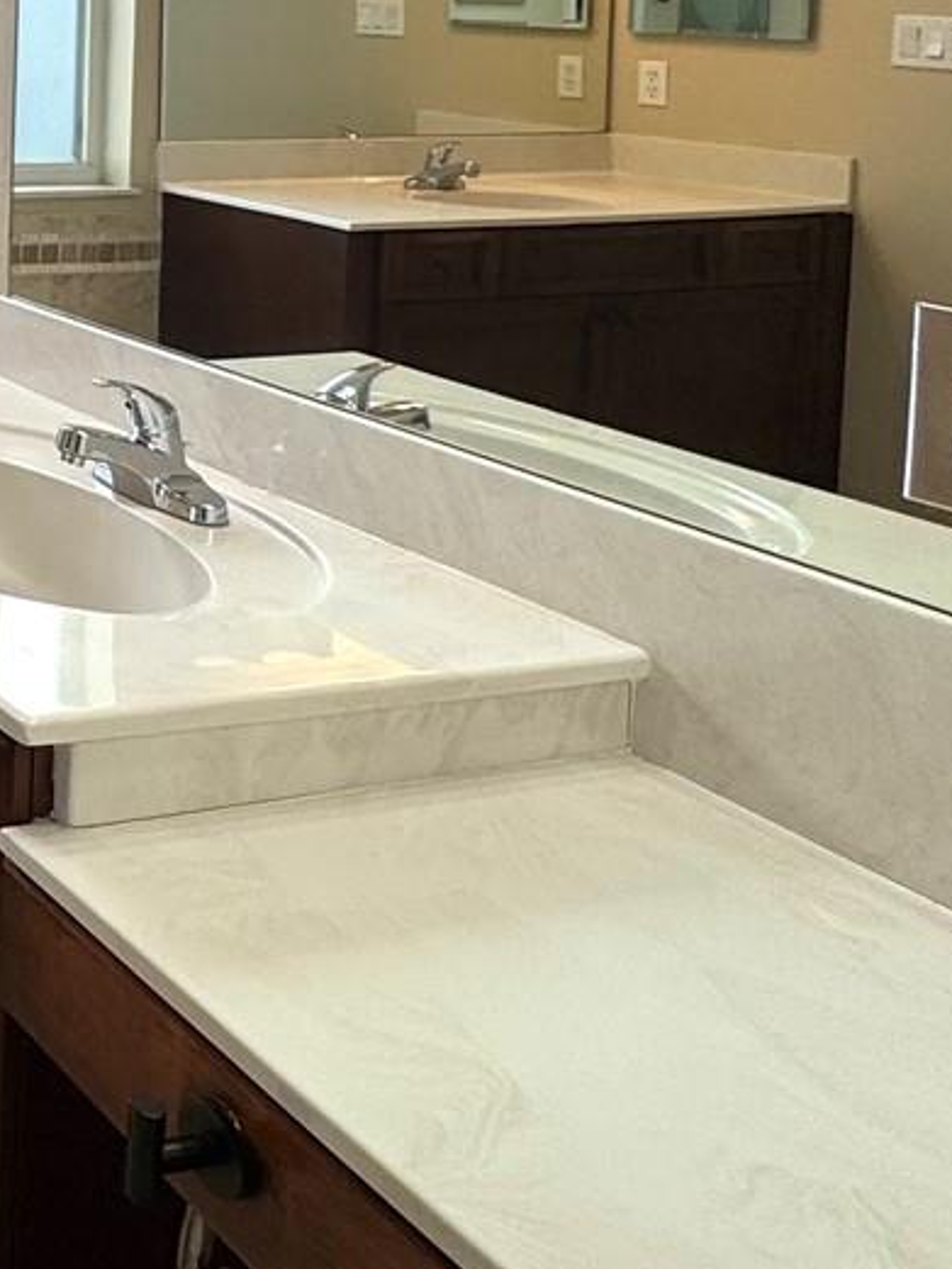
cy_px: 39
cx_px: -648
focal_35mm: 43
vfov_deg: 39.4
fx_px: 1576
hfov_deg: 23.1
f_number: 2.2
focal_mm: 2.22
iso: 40
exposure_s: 1/179
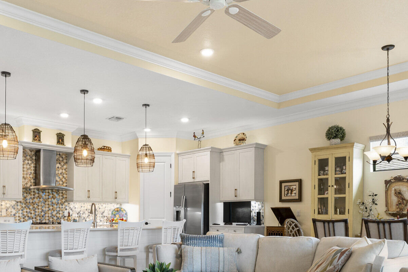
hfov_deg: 54.3
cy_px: 215
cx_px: 183
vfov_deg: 36.7
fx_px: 397
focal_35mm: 35
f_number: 8
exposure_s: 1/4
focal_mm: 14
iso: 400
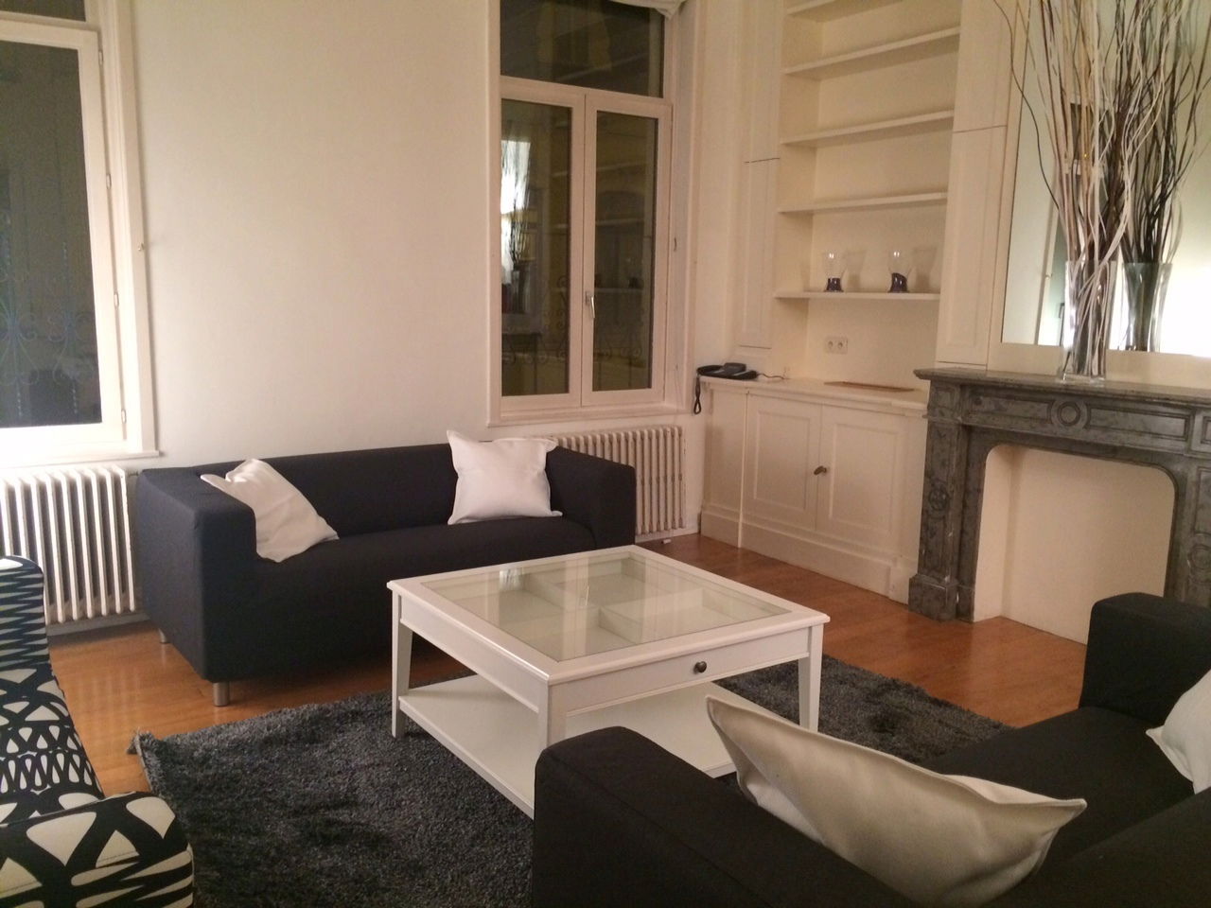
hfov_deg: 60.0
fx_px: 1050
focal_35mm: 30
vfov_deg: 46.8
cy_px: 454
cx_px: 606
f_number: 2.2
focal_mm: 4.12
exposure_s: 1/17
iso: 320
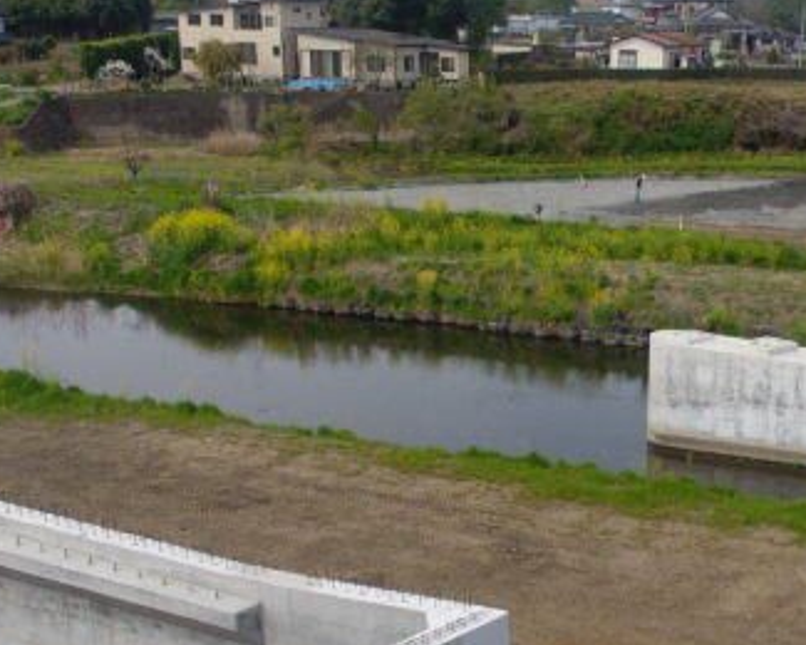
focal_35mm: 60
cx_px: 605
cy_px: 486
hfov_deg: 30.9
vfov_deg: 25.1
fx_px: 1431
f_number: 2.8
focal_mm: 3.61
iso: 100
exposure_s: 1/636
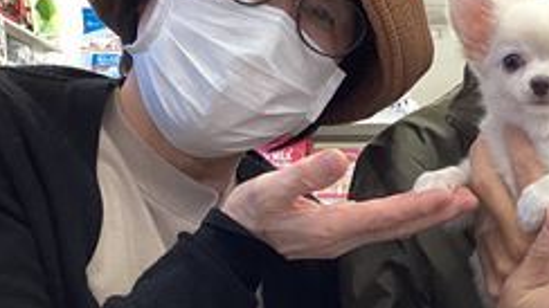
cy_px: 187
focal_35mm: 83
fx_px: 1208
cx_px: 382
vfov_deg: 14.5
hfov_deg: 25.4
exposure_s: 1/50
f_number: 2.4
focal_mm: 3.3
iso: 100
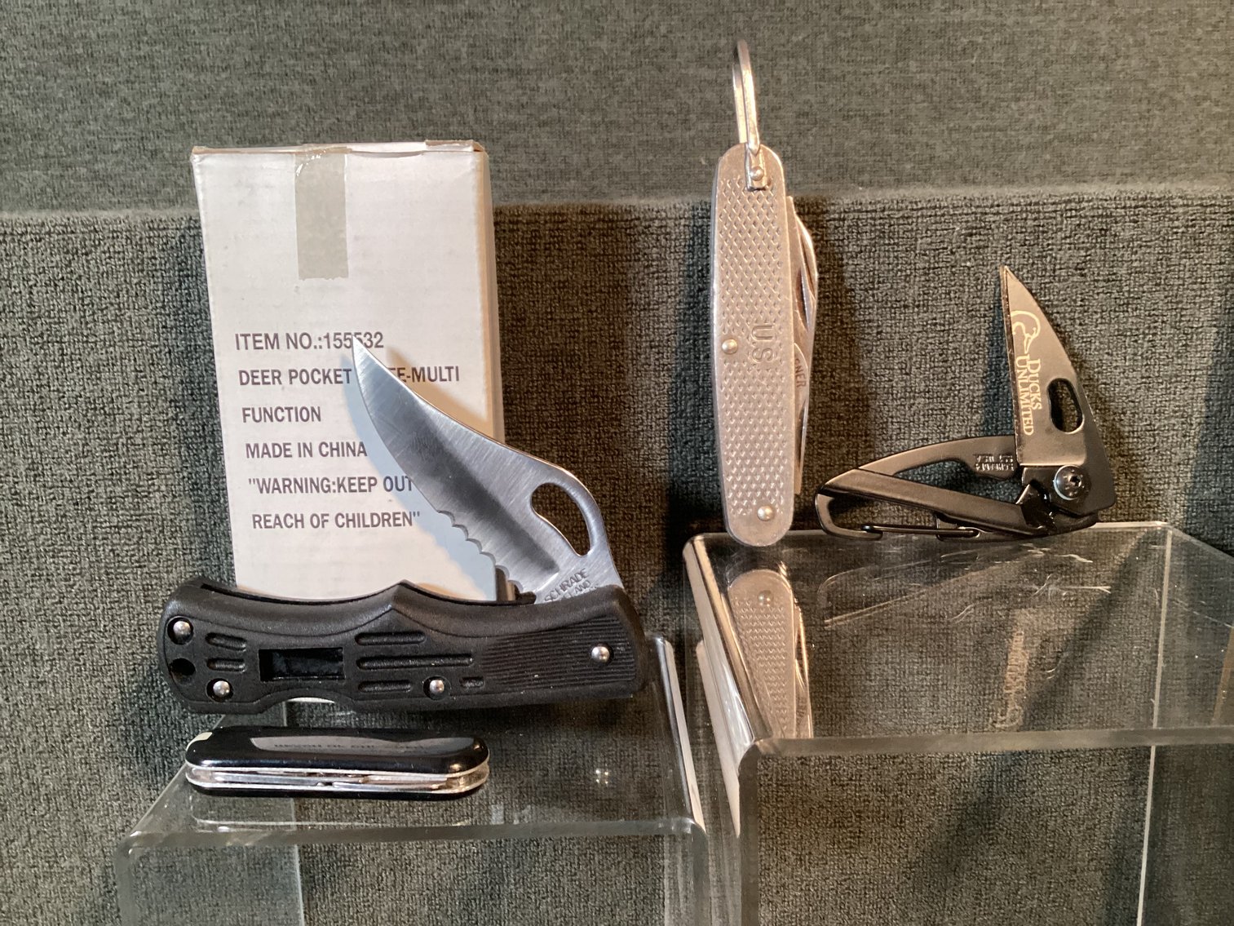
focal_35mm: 31
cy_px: 463
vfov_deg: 45.4
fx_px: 1105
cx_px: 617
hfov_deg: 58.3
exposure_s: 1/60
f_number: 2.4
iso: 400
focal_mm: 3.3
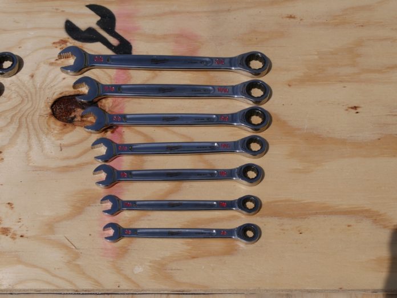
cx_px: 198
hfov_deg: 30.3
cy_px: 149
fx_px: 734
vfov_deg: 22.9
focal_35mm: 64
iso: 200
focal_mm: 32
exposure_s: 1/800
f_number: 11
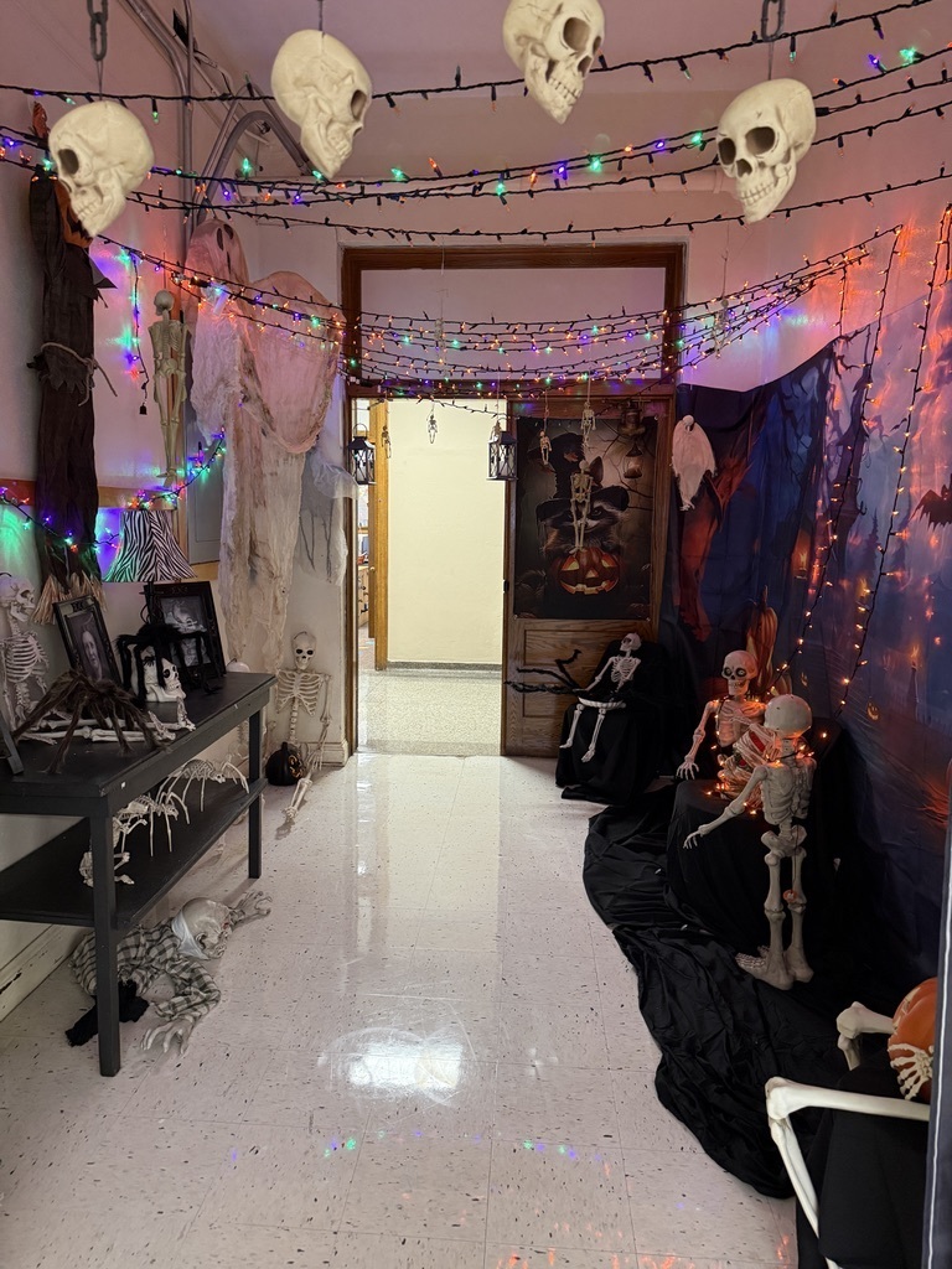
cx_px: 476
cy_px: 634
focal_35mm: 24
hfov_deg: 56.8
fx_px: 880
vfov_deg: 71.6
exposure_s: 1/60
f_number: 1.78
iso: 400
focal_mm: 6.76
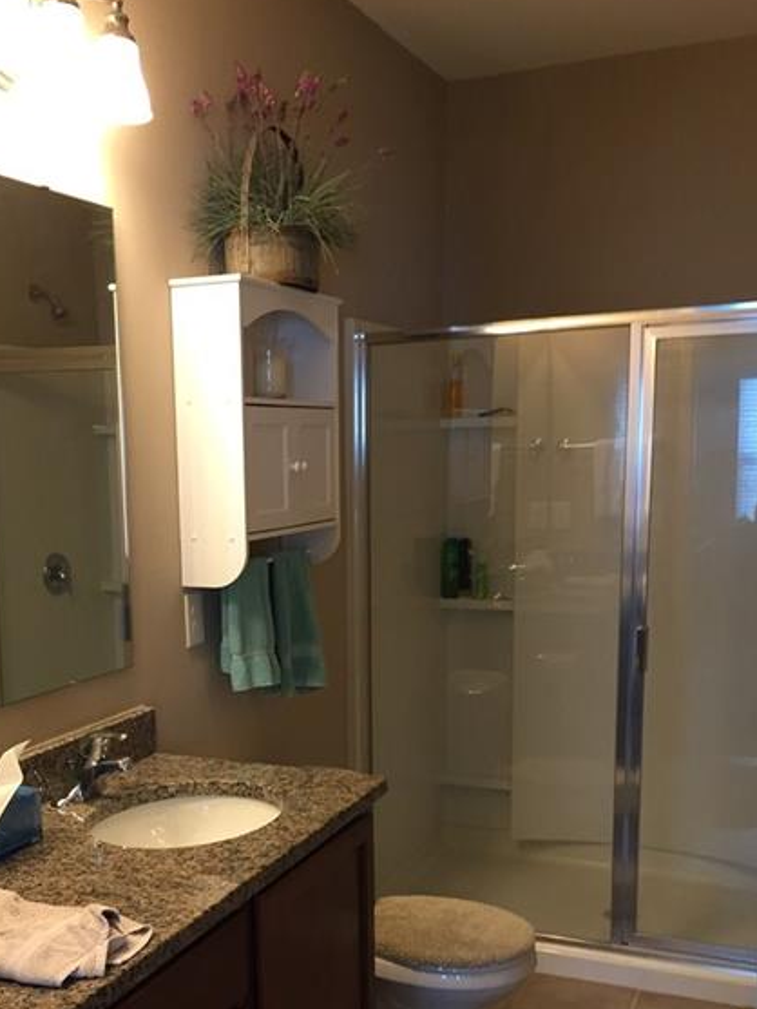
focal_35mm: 40
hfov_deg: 35.8
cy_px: 668
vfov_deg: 46.1
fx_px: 1166
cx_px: 295
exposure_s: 1/30
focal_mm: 4.15
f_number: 2.2
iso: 100
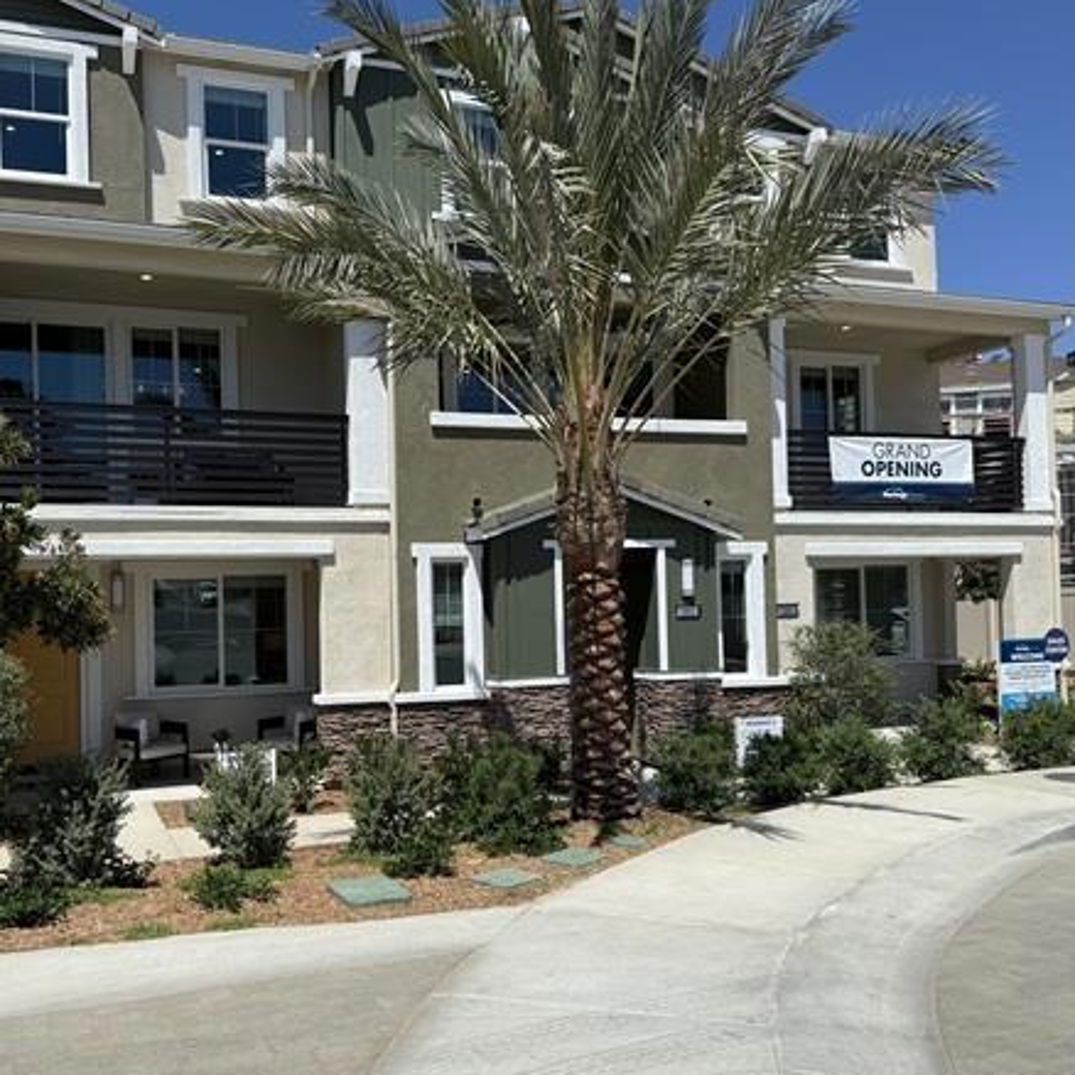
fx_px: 1089
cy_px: 582
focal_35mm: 31
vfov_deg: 52.5
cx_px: 393
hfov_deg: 51.9
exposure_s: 1/5319
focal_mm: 6.76
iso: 80
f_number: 1.78
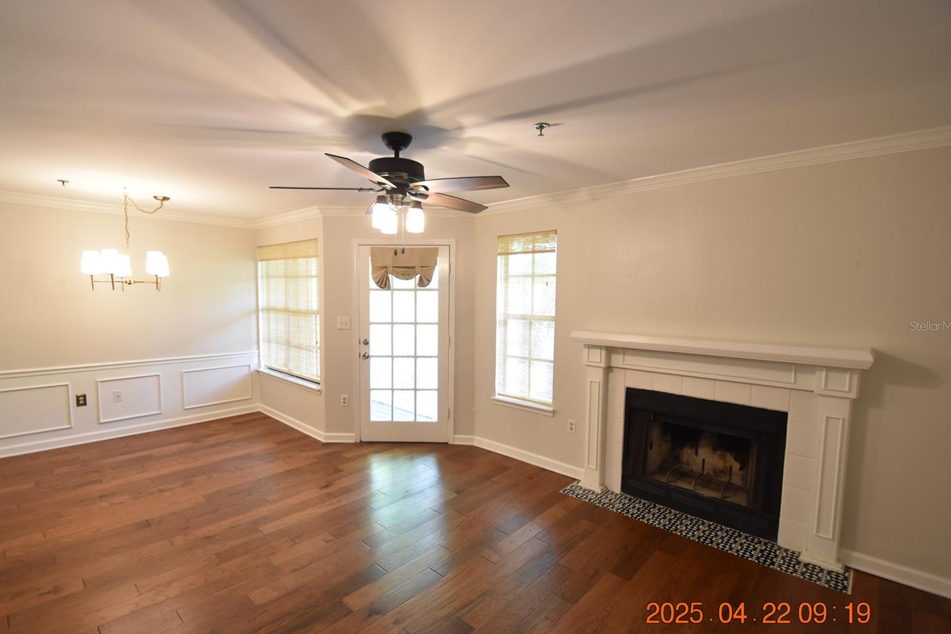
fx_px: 423
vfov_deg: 73.7
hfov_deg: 96.7
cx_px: 459
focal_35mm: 16
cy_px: 326
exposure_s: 1/30
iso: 800
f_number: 4
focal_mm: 10
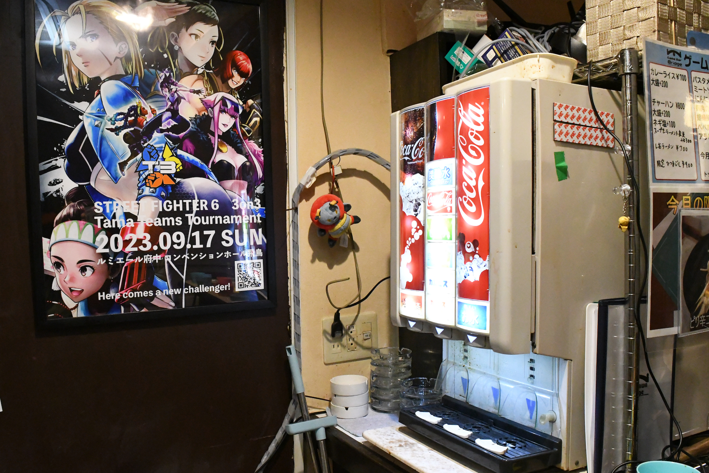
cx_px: 354
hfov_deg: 67.4
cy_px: 236
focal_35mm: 27
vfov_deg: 47.9
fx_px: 532
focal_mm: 18
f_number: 8
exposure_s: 1/60
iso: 9000
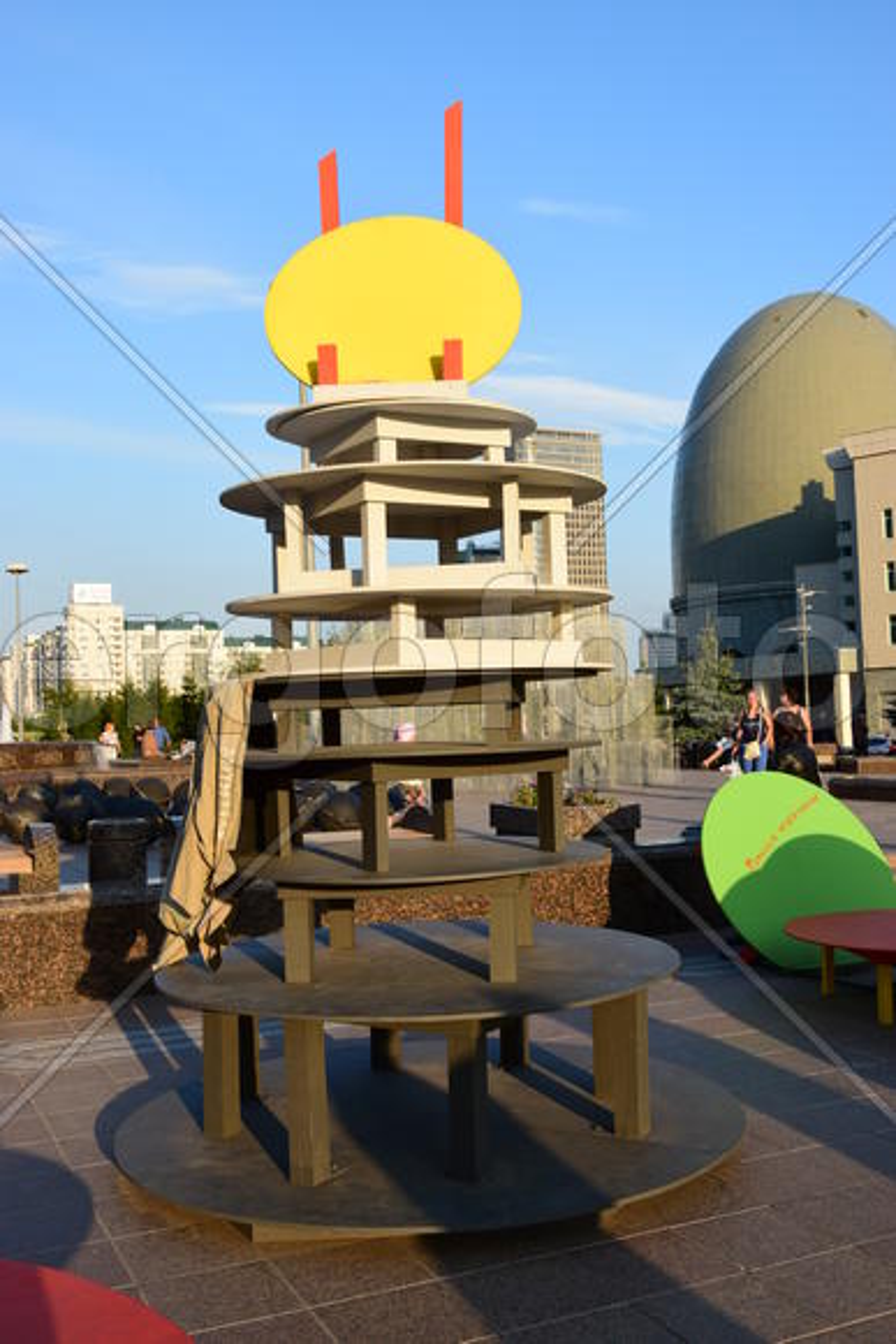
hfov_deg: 36.9
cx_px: 448
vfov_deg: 53.1
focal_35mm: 36
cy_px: 672
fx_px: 1343
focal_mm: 24
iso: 100
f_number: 9
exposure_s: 1/80
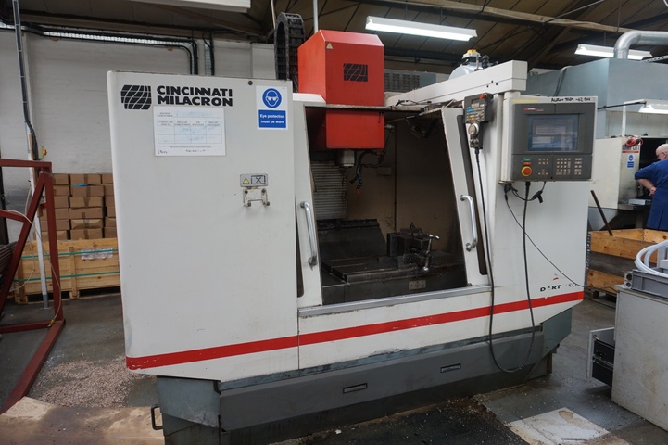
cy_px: 222
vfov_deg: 53.1
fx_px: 445
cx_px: 334
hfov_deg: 73.8
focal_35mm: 24
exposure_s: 1/160
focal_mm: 16
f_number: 4
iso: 400
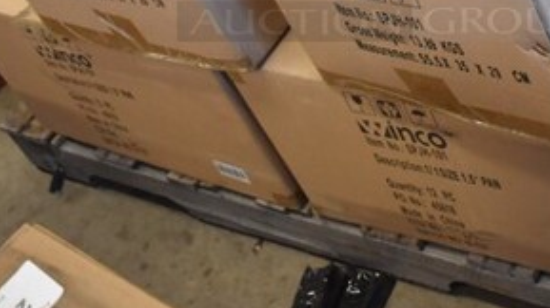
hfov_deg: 25.4
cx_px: 390
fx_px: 1211
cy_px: -59
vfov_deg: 14.1
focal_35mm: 83
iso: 1600
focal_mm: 25
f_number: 4
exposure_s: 1/125
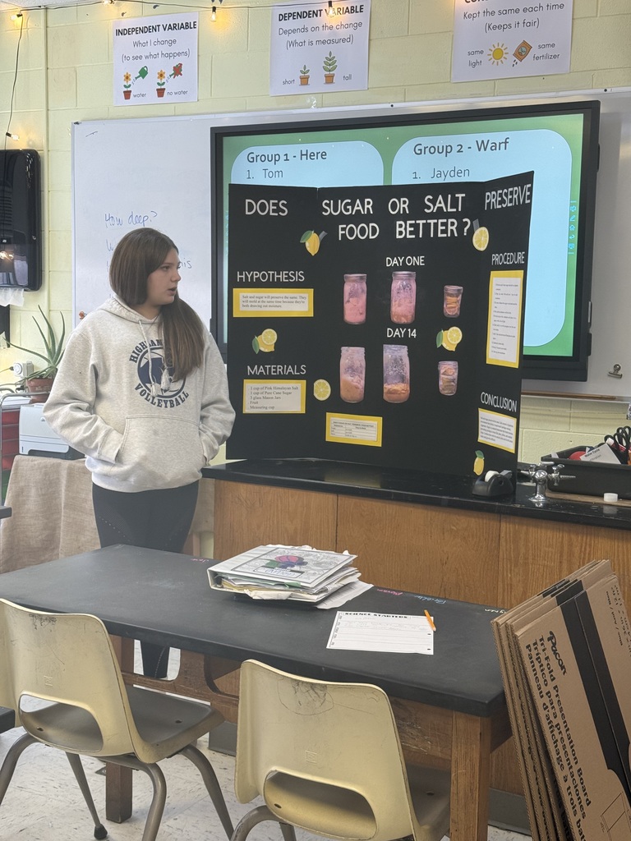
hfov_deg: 30.3
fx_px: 1167
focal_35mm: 48
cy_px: 420
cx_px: 316
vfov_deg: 39.7
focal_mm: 6.76
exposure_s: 1/120
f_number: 1.78
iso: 100
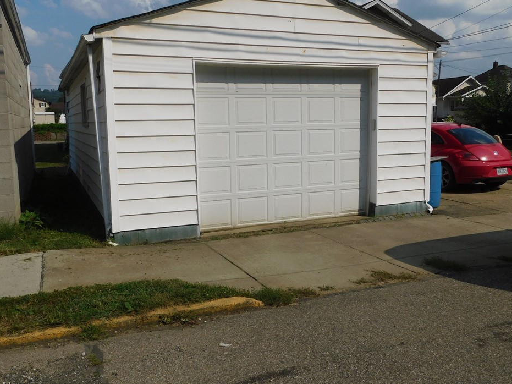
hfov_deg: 55.4
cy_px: 185
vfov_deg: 42.9
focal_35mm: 33
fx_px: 488
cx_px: 252
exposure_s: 1/1000
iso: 125
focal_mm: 5.3
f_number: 6.4
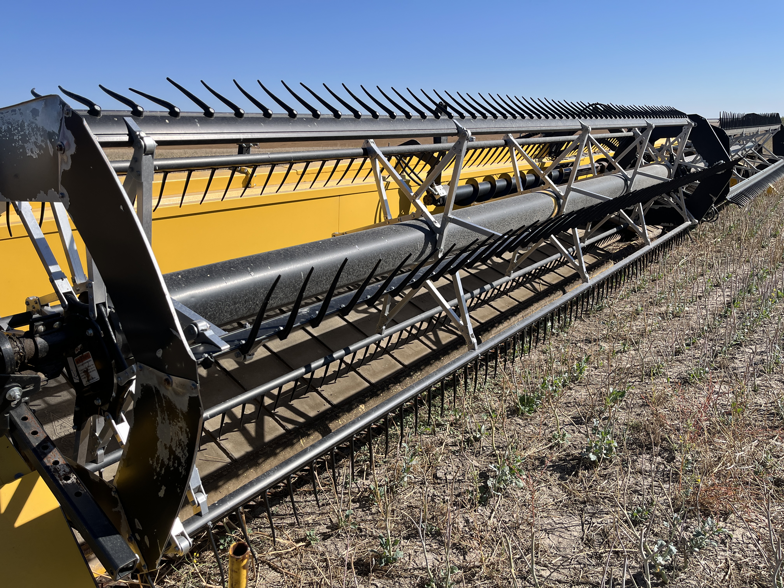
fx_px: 589
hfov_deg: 67.3
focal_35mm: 26
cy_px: 294
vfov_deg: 53.1
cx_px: 392
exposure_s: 1/3049
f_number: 1.6
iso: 50
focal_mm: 5.1
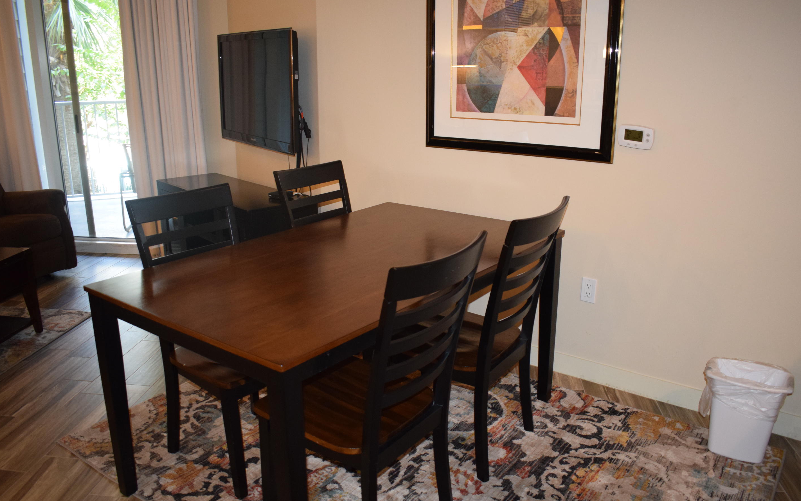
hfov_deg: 64.6
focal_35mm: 29
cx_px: 401
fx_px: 633
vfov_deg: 43.1
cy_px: 264
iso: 1800
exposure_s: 1/60
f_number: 3.5
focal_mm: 18
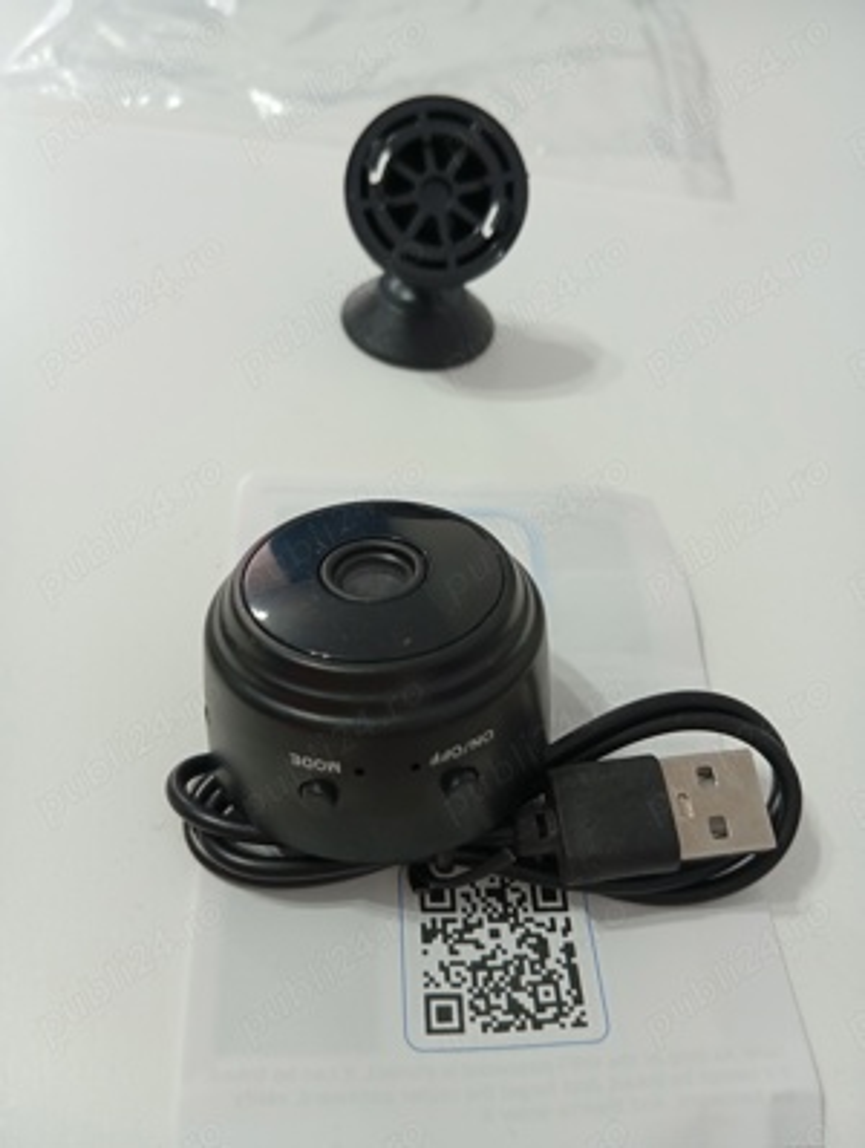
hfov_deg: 49.9
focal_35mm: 28
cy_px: 574
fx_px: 930
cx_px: 432
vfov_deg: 63.4
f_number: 1.8
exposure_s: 1/50
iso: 981
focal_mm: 4.22
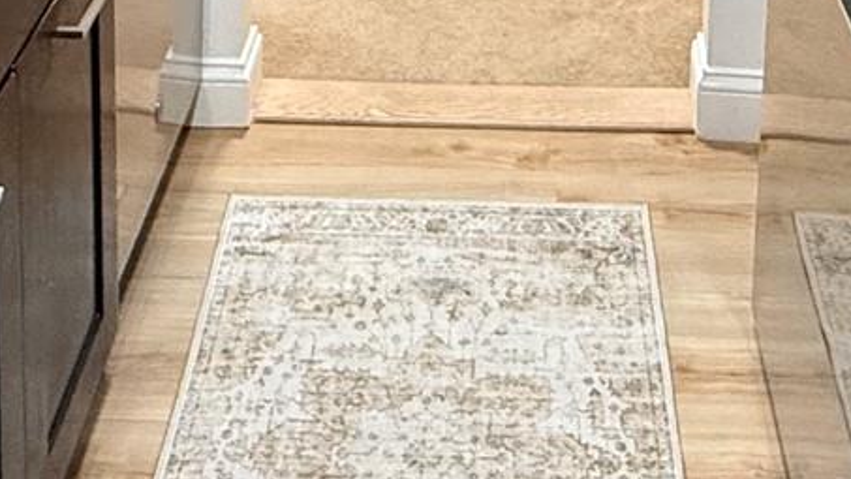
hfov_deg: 30.5
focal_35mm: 69
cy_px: -597
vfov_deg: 13.7
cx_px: 475
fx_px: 1557
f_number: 2.2
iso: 250
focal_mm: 2.22
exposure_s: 1/60
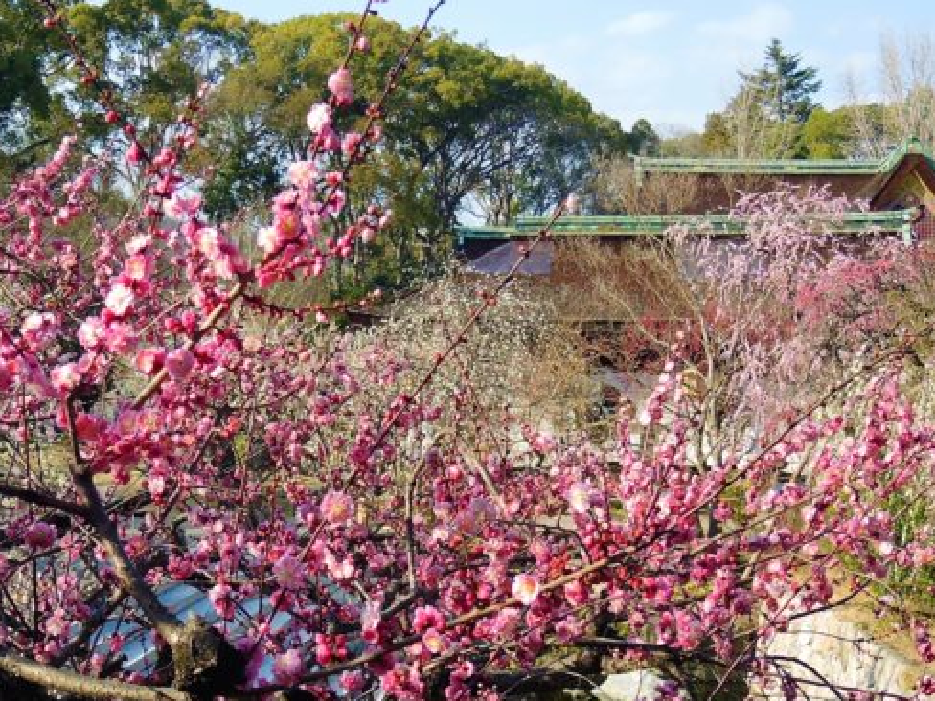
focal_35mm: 63
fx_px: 1702
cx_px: 414
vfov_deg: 23.3
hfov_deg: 30.7
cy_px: 414
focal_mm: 6.5
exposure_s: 1/125
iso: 80
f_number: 2
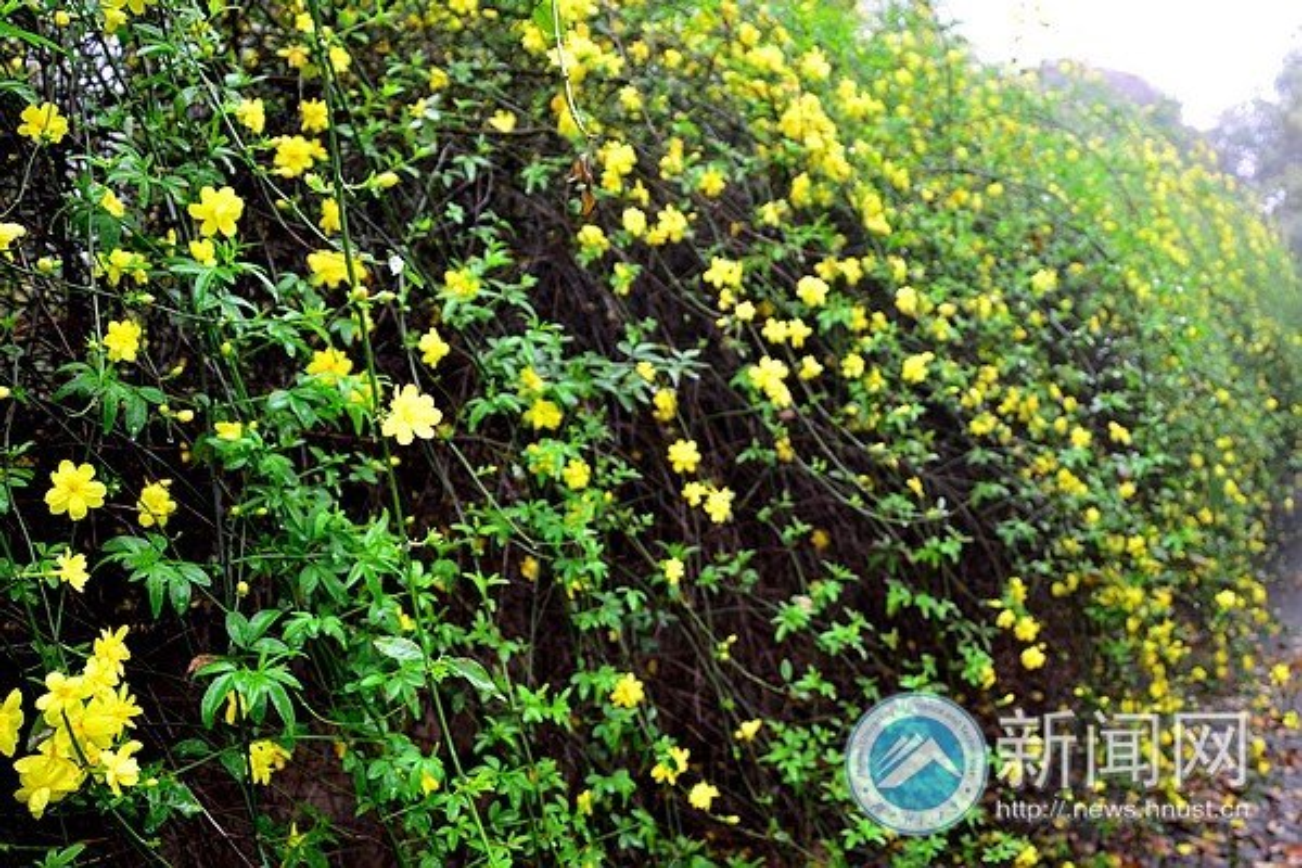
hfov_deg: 67.4
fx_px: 976
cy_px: 434
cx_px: 651
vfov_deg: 47.9
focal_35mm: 27
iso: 320
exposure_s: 1/50
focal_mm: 18
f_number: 4.5
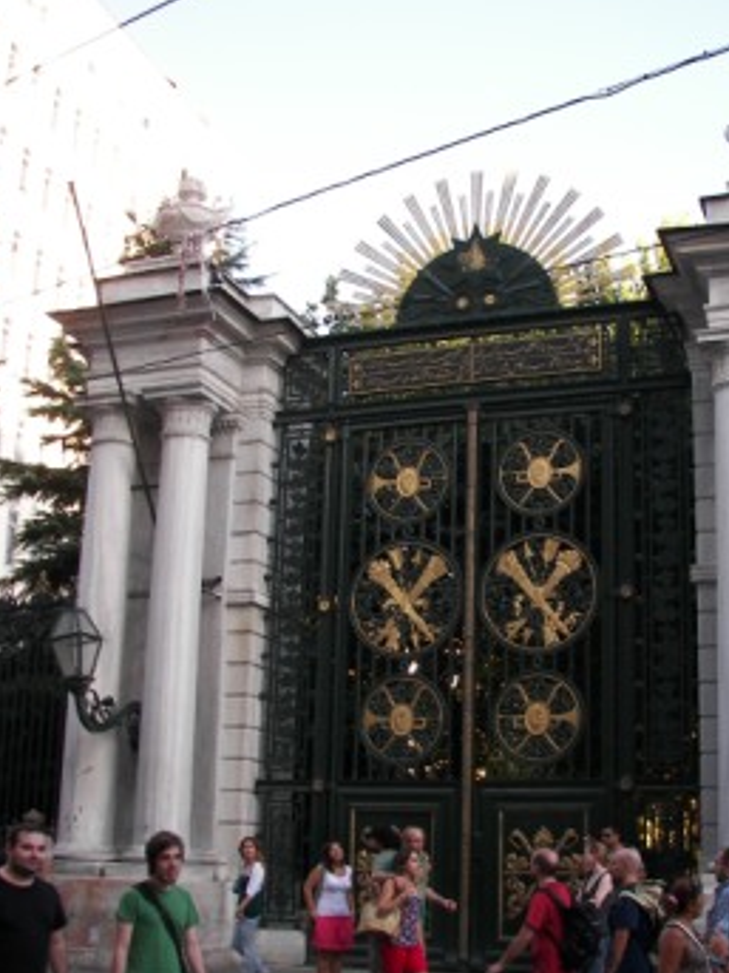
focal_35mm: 47
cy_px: 576
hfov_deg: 30.7
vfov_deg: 40.3
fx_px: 1321
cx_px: 462
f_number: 2.8
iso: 50
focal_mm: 6
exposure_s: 1/125
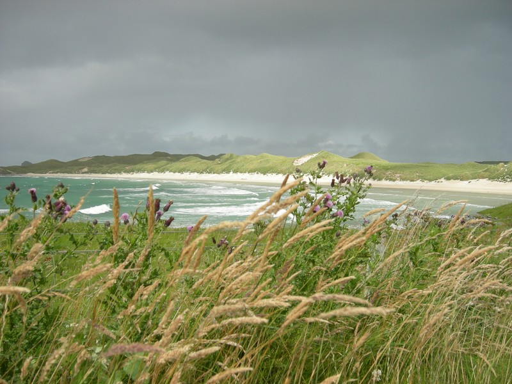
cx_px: 256
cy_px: 192
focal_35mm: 36
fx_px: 532
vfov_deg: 39.7
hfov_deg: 51.4
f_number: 3
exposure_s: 1/936
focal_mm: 7.5
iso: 64
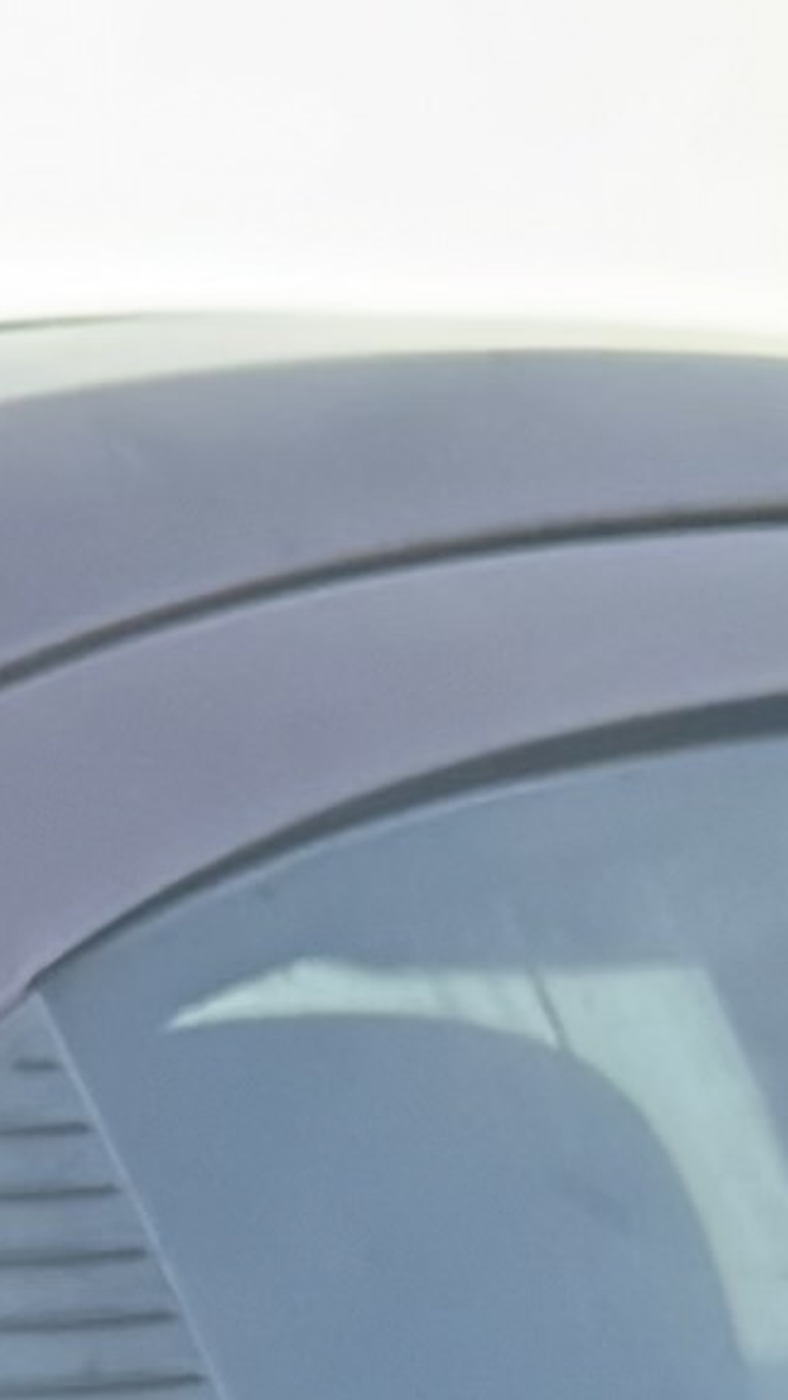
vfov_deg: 7.2
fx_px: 9542
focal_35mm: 257
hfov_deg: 4.2
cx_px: -2925
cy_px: 4581
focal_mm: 6.76
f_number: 1.78
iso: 80
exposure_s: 1/1425
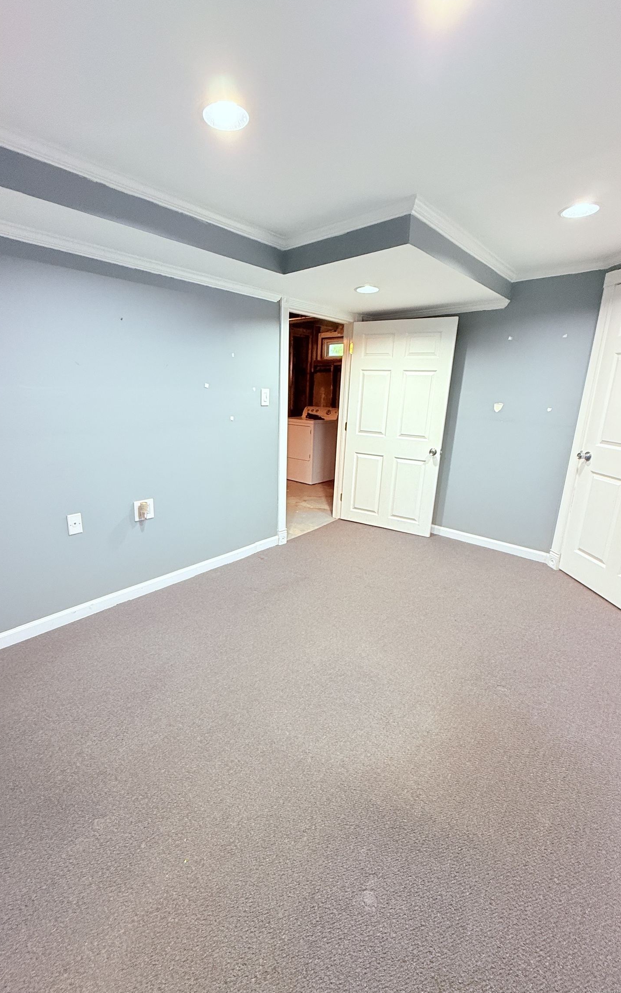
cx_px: 288
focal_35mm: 15
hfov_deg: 74.7
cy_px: 495
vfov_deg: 101.5
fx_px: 406
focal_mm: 2.22
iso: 320
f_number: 2.2
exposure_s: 1/60
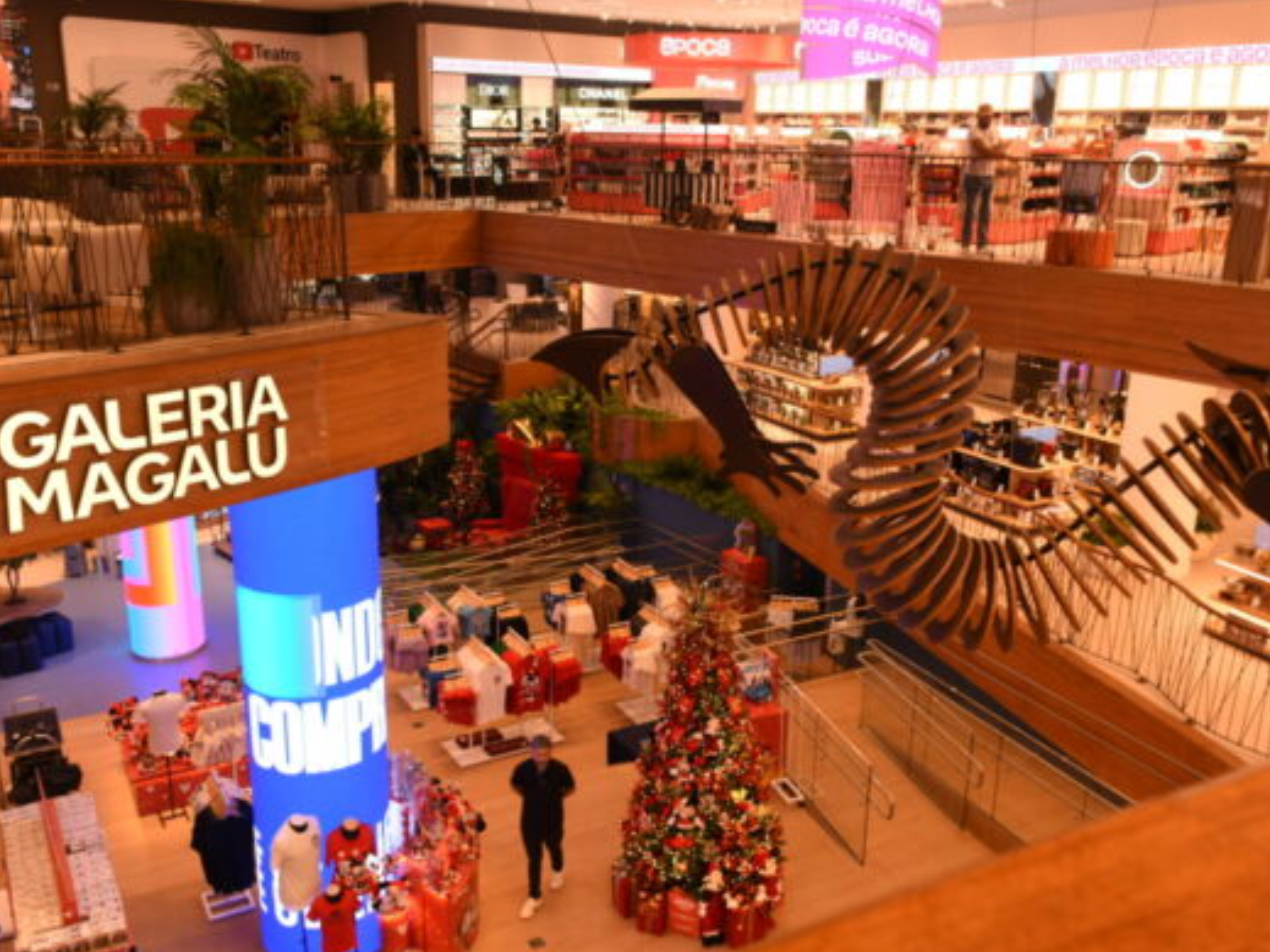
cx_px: 634
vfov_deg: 46.8
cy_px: 467
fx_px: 1100
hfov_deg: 60.0
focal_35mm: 30
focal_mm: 18
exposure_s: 1/30
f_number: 5.6
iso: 250
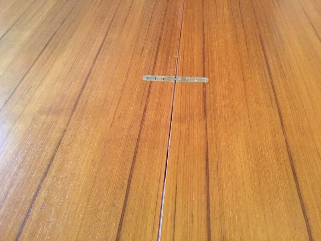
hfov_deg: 58.4
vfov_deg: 45.4
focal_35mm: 31
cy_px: 120
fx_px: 287
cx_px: 160
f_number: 2.4
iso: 200
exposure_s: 1/25
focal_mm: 3.3
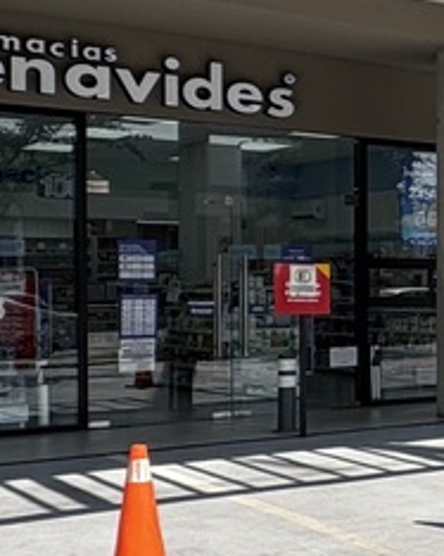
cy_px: 288
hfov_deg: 15.3
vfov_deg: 27.1
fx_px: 1151
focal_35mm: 70
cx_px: 990
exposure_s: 1/1078
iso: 40
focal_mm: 2.22
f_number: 2.2
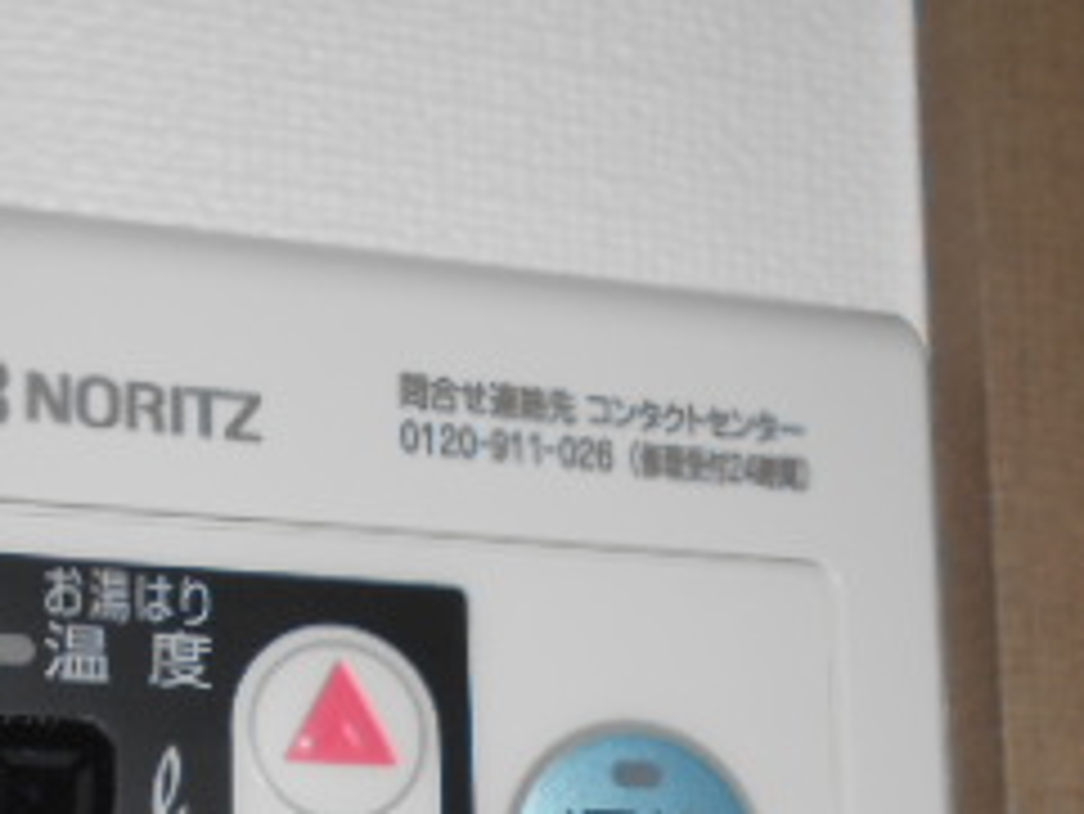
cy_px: 1034
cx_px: 360
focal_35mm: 69
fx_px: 2162
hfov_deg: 28.0
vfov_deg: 19.8
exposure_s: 1/25
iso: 80
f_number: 8
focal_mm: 4.6
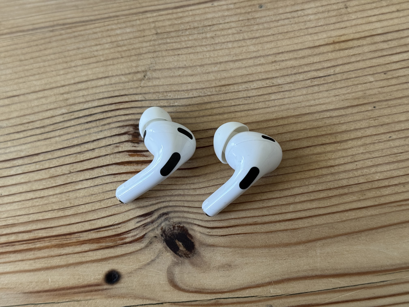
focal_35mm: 48
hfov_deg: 39.7
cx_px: 204
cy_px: 154
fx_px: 567
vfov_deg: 30.3
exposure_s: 1/69
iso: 100
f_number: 1.78
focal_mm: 6.76
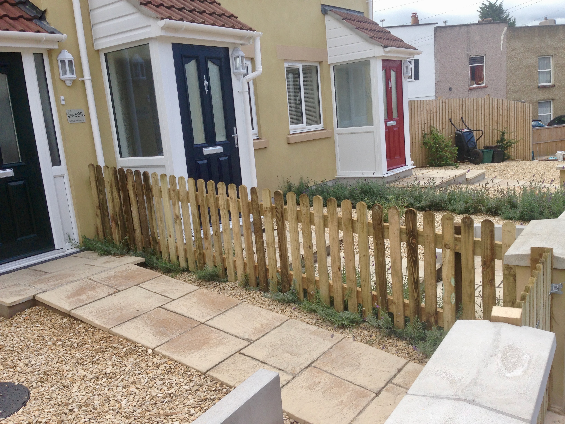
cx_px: 282
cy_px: 212
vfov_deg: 42.9
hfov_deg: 55.4
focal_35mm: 33
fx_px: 539
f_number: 2.4
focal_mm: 4.13
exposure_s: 1/536
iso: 50
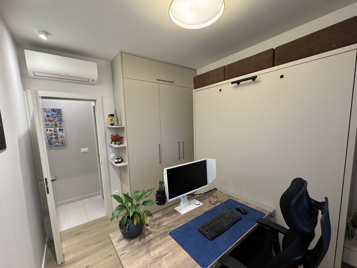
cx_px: 182
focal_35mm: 15
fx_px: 155
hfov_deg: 98.2
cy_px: 143
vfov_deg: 81.6
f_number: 2.2
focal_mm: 2.22
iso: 250
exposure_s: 1/50
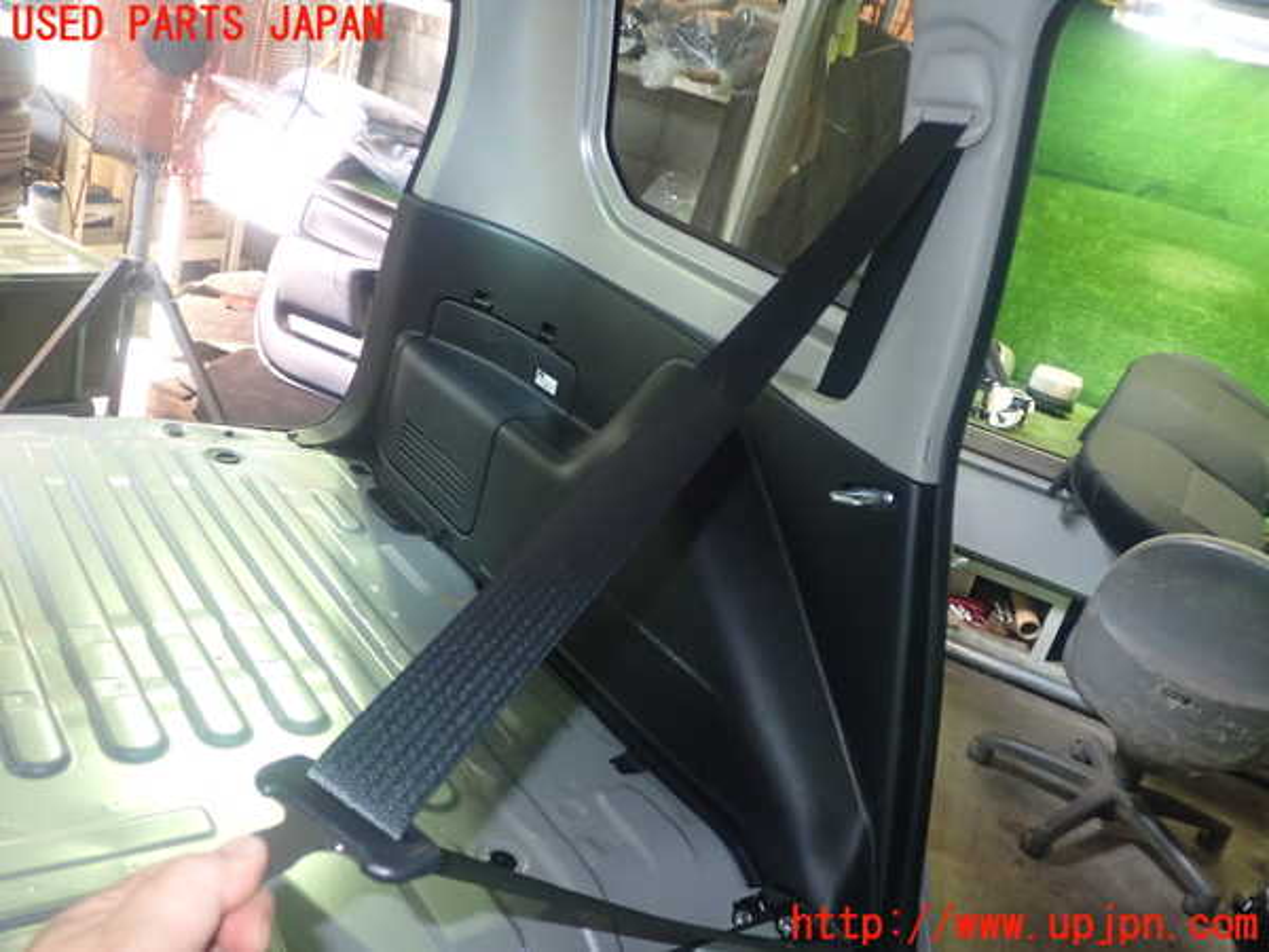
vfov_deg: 46.8
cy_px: 476
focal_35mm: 30
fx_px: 1100
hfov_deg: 60.0
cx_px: 634
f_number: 2.3
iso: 320
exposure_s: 1/30
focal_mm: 5.4
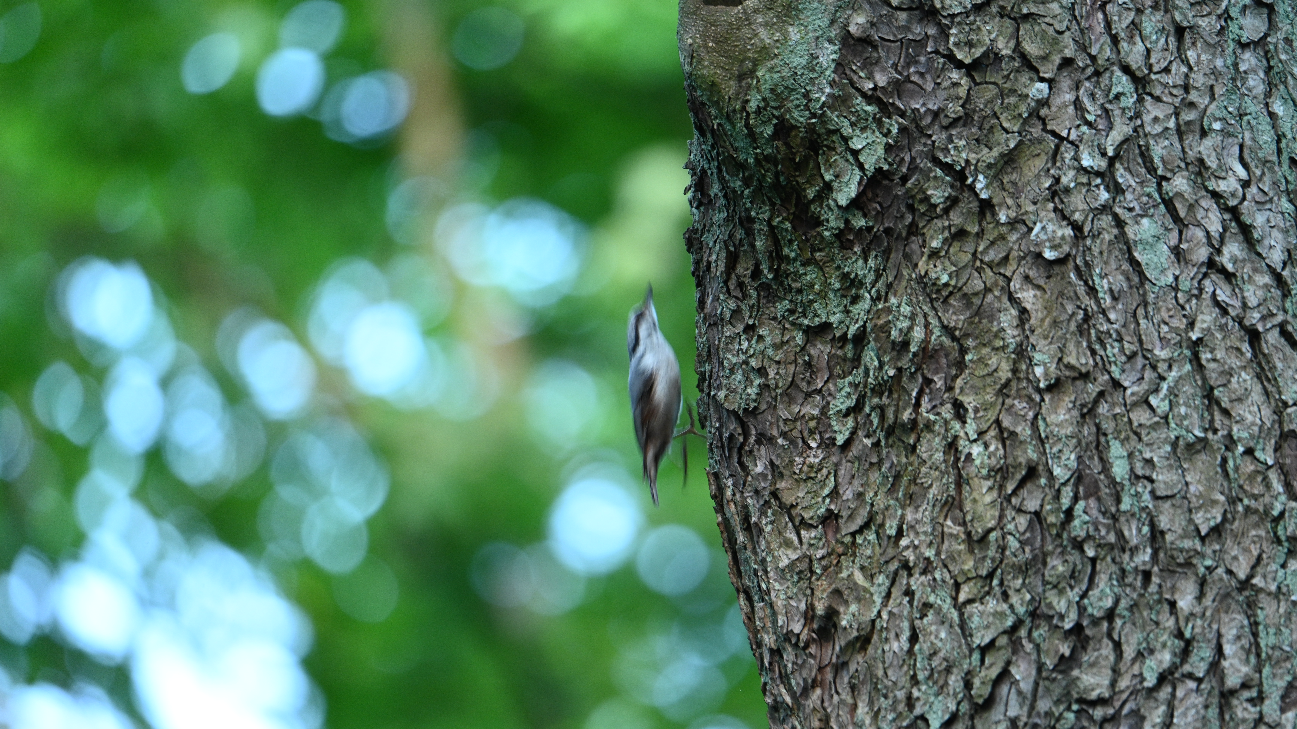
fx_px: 18021
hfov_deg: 4.1
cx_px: 649
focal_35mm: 524
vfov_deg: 2.3
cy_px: 431
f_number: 6.7
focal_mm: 500
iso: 1100
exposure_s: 1/100
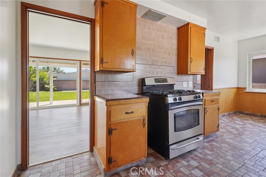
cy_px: 88
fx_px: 118
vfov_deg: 73.7
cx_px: 133
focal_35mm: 16
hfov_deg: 96.8
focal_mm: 16
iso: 400
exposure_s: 1/40
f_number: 8
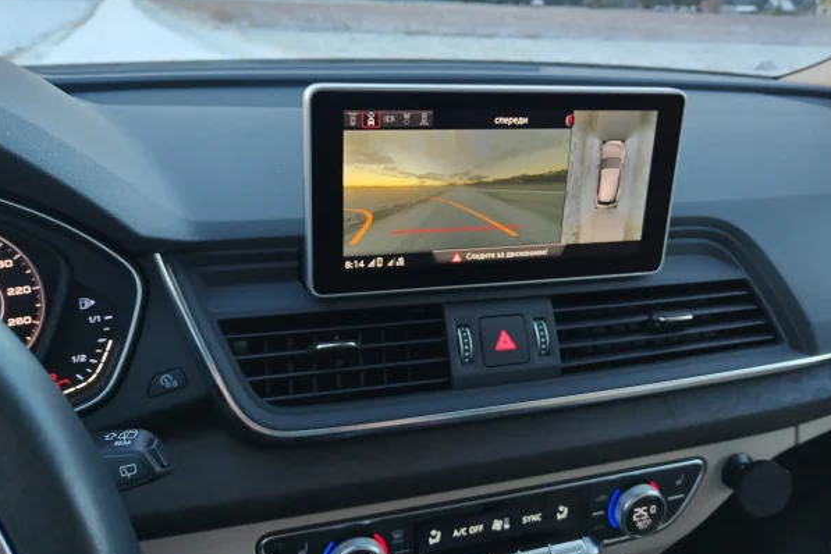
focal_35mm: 29
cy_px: 241
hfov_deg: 63.6
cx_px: 397
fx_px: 669
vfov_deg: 44.9
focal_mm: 4.75
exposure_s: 1/33.3
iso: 173
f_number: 1.8
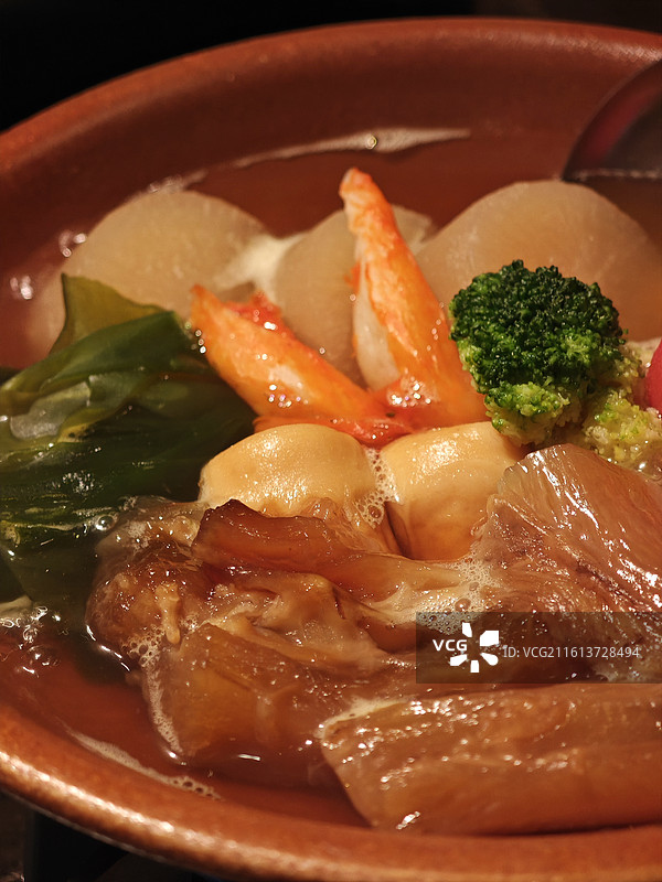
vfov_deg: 26.0
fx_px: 1912
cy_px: 441
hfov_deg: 19.6
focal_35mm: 75
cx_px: 331
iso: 800
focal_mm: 12.28
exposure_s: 1/100
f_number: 1.8
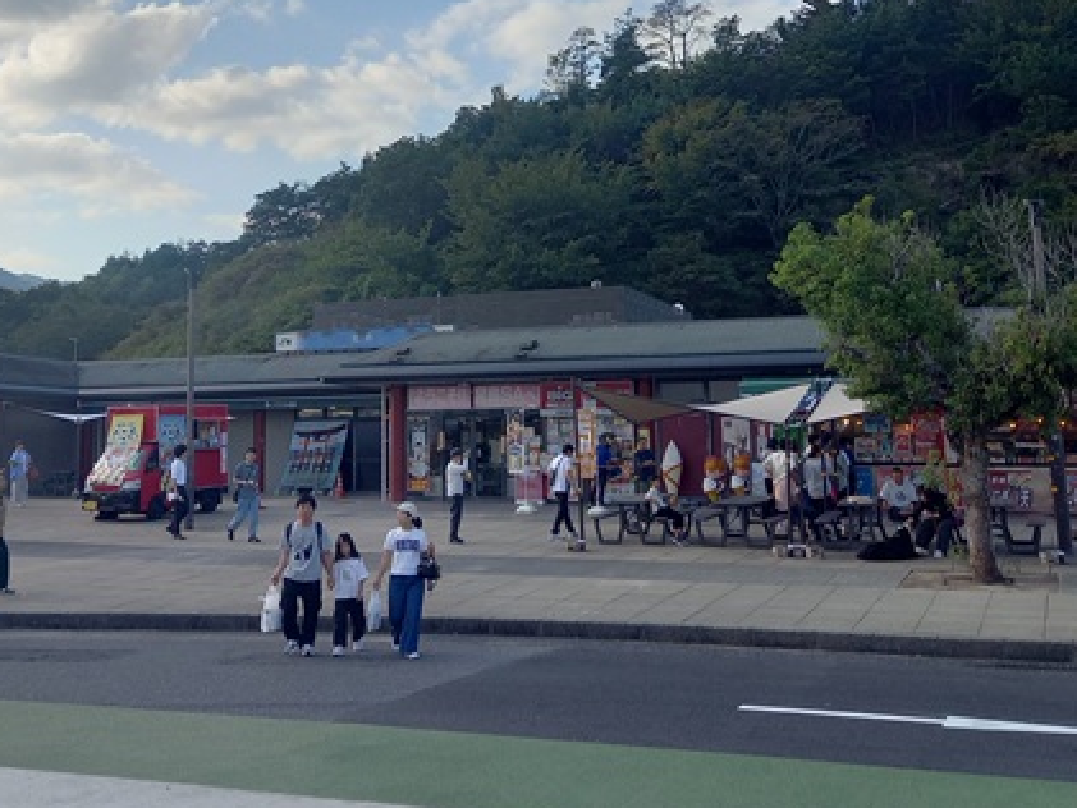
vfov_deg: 37.2
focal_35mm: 38
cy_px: 251
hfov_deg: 48.7
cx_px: 437
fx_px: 1183
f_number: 1.8
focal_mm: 4.65
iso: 50
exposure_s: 1/597
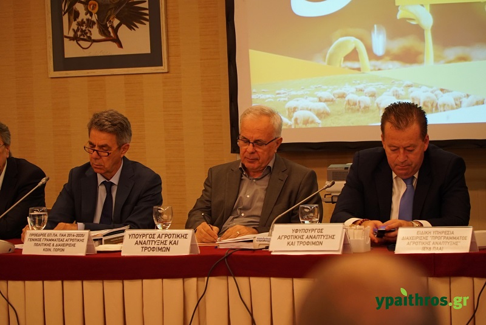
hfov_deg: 13.1
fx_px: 2120
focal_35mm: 157
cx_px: 243
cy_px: 162
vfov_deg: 8.7
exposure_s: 1/160
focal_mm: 105
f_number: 4
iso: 1250
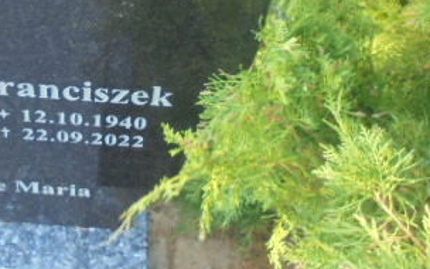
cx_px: 86
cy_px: 52
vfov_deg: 22.1
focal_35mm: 58
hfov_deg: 34.1
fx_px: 680
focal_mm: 4.6
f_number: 3.5
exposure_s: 1/30
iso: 250
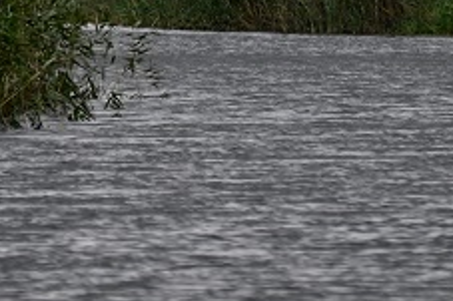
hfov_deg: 1.6
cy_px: -130
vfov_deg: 1.1
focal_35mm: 1257
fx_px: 15805
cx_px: 118
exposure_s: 1/500
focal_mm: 300
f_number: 5.6
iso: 250
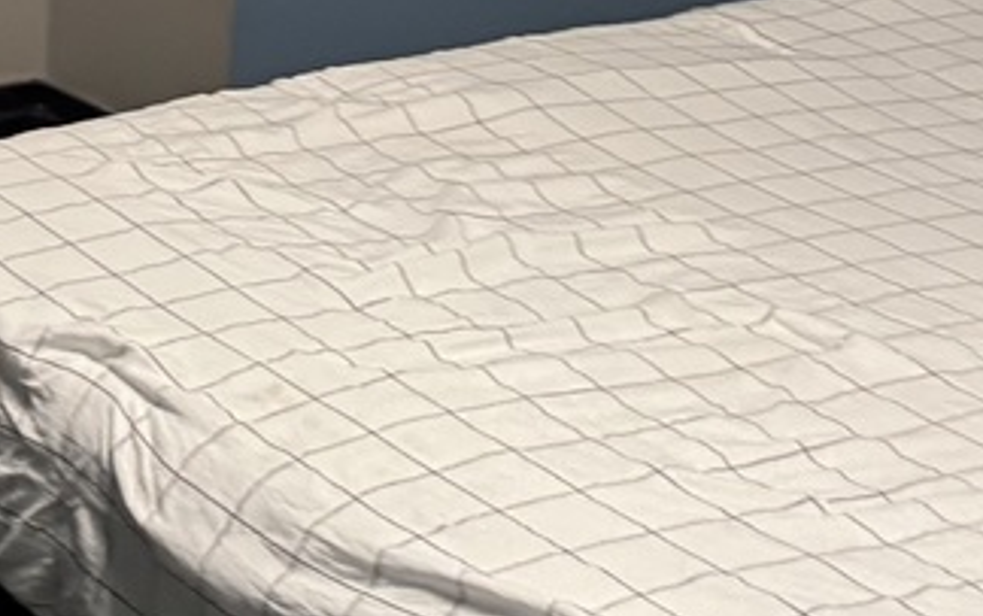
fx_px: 3029
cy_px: -598
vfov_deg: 10.7
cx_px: -1025
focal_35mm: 113
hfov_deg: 14.8
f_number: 1.78
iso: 640
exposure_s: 1/60
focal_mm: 6.76
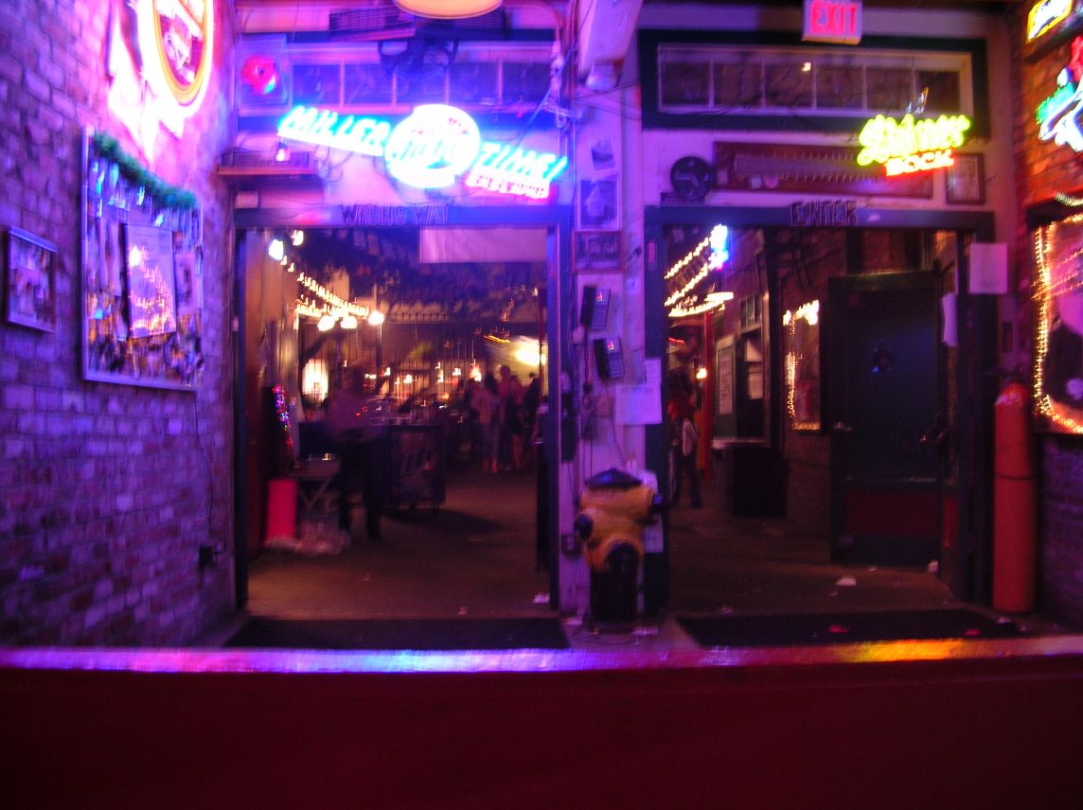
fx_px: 1094
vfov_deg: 40.6
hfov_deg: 52.7
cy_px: 405
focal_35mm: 35
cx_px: 542
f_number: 2.8
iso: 50
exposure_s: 1/1.9
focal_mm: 5.8
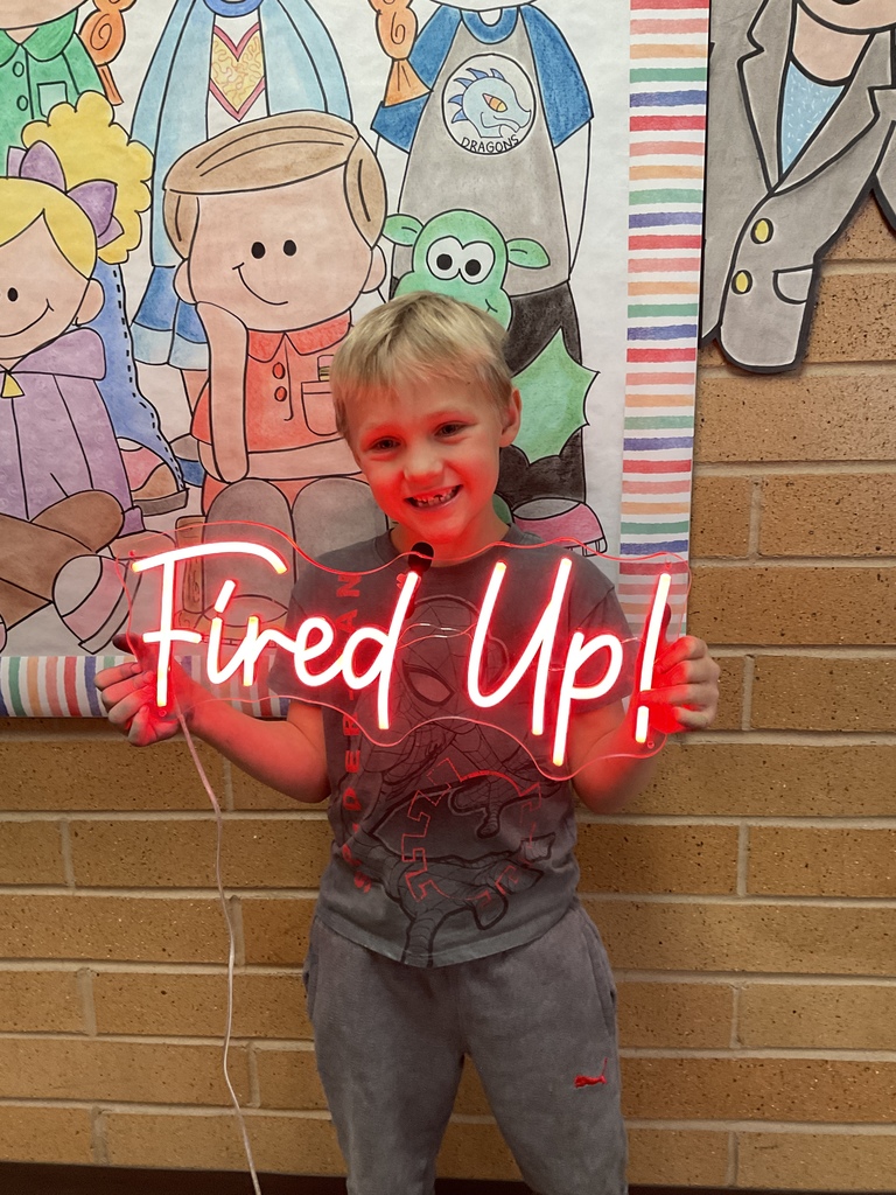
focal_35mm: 29
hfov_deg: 48.2
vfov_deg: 61.7
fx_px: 1001
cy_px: 598
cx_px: 448
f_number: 1.8
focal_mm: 3
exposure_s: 1/60
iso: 125
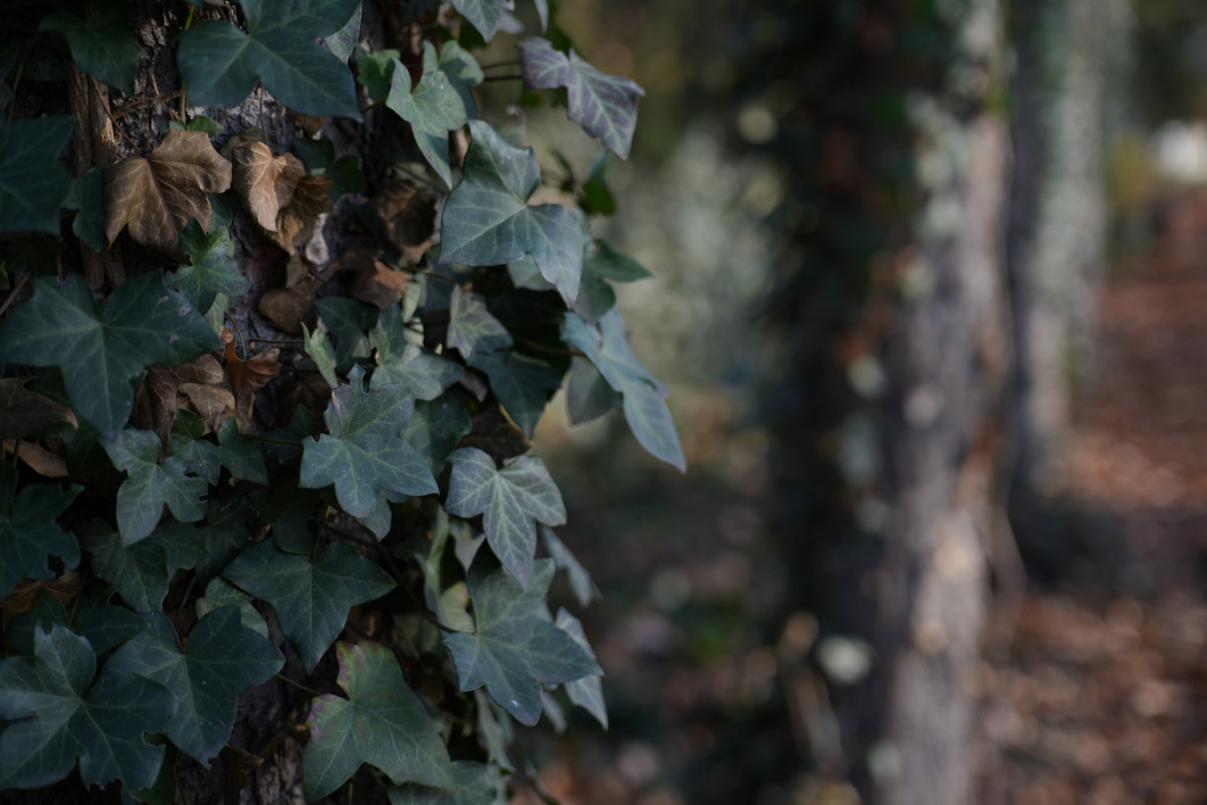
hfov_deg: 33.4
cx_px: 604
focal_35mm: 60
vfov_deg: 22.6
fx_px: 2012
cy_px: 402
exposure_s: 1/500
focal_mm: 60
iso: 200
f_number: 2.8
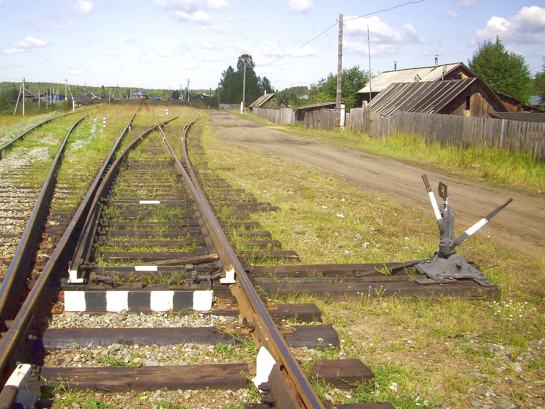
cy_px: 176
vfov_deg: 36.7
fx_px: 614
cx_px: 248
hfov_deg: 47.8
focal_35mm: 39
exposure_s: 1/320
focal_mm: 5.7
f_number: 5.6
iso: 80
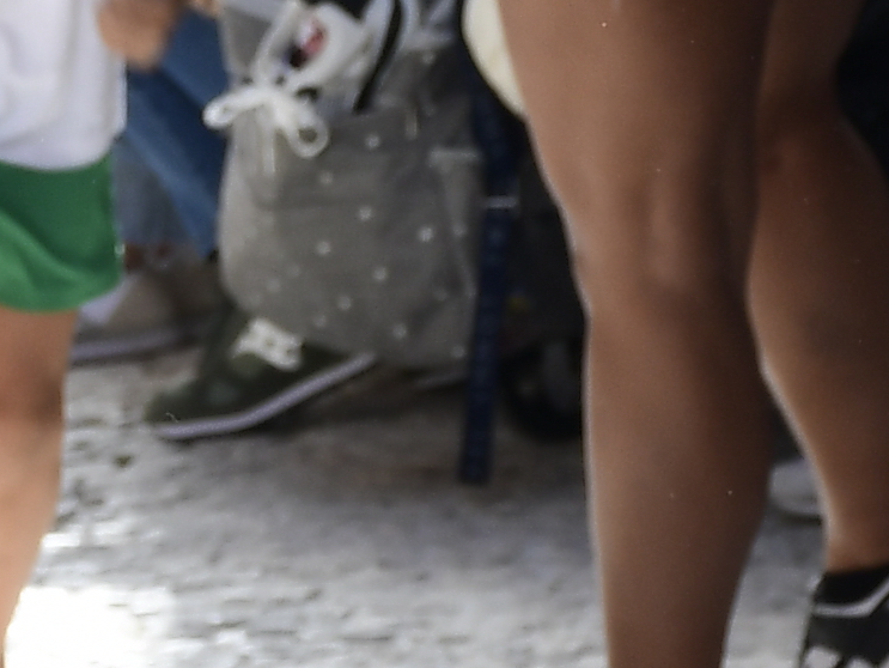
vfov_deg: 2.1
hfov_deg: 2.8
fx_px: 18320
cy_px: 733
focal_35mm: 713
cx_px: -432
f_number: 8
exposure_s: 1/160
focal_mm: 66
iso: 200
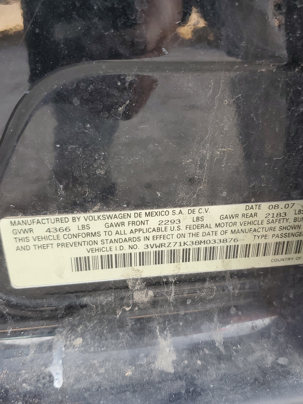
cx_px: 161
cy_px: 200
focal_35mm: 35
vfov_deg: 52.6
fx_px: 408
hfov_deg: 40.7
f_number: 1.5
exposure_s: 1/120
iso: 58
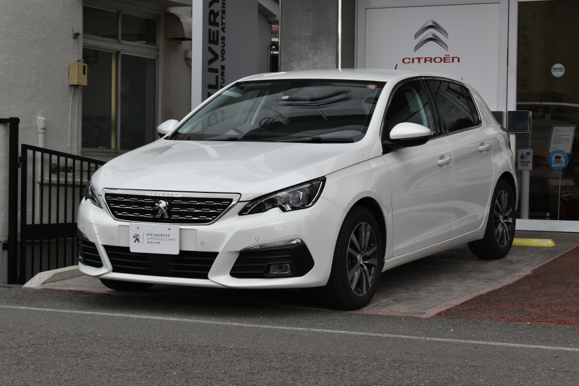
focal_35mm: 82
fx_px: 1327
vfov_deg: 16.6
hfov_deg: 24.6
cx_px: 290
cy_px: 193
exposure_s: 1/320
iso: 200
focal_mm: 55
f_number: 8
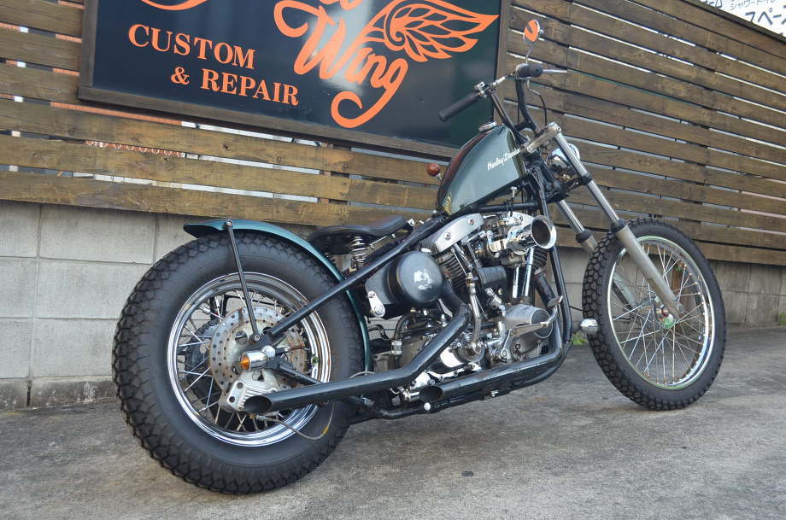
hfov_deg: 49.6
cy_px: 260
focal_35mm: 39
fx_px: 850
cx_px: 393
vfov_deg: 34.0
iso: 280
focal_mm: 26
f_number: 5.6
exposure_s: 1/125
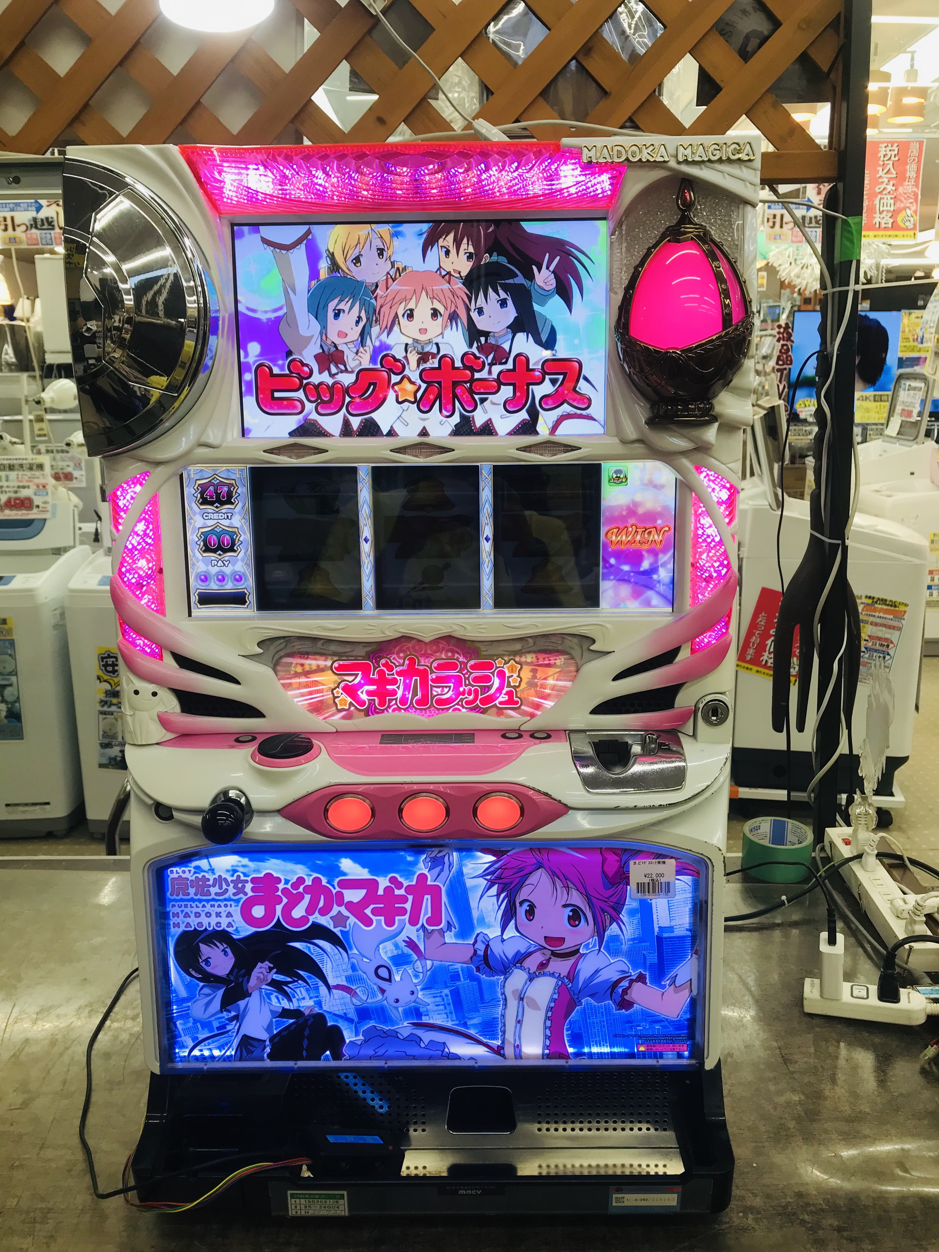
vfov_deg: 63.4
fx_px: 1013
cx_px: 470
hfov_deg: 49.7
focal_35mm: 28
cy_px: 626
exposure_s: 1/58
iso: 25
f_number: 1.8
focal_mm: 3.99
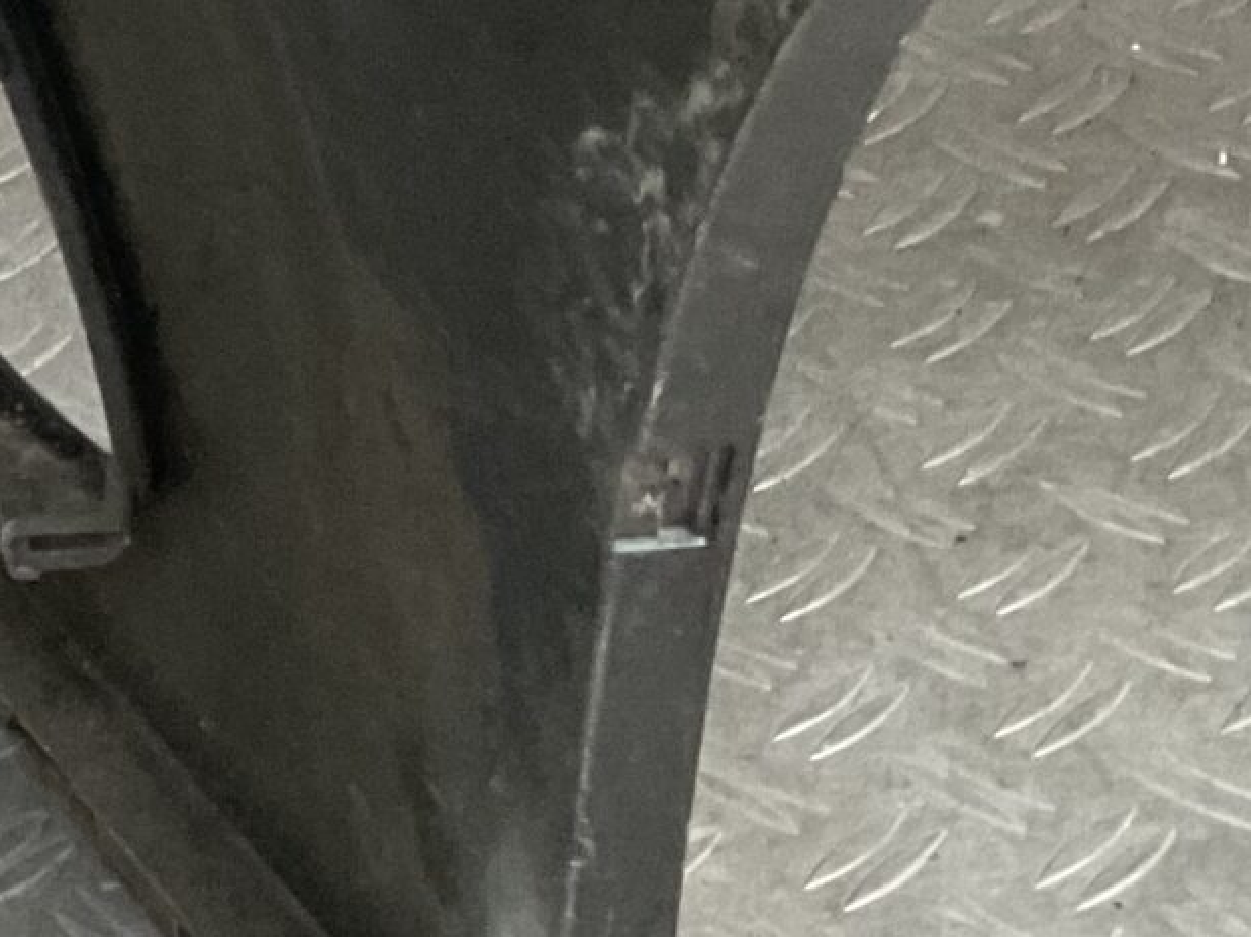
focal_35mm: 120
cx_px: -1170
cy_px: -226
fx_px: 4336
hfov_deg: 14.1
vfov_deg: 12.0
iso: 125
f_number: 1.8
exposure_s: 1/50
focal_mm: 3
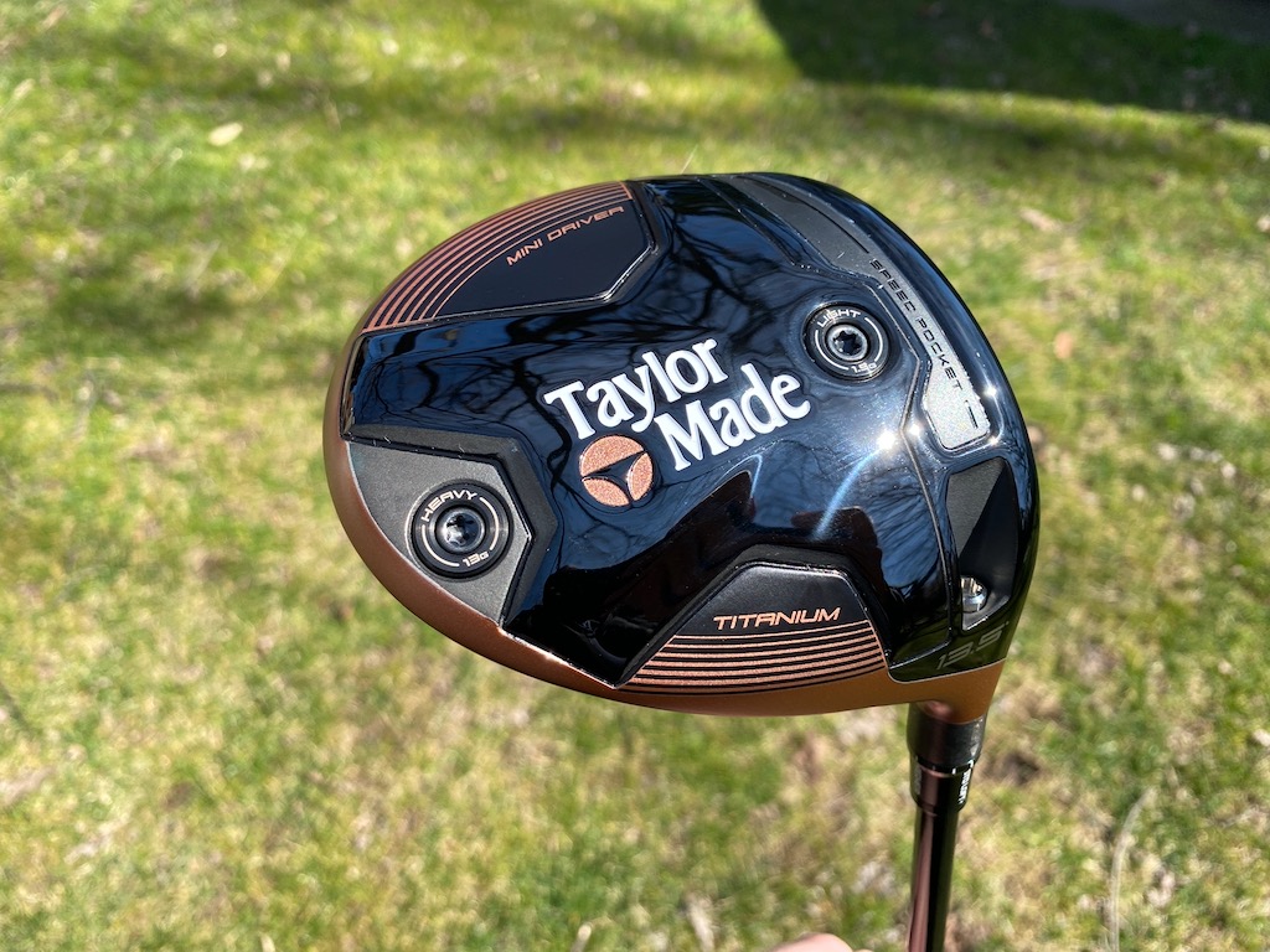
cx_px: 635
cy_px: 476
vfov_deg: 53.1
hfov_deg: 67.3
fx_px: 954
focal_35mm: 26
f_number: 1.8
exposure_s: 1/912
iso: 32
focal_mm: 4.25
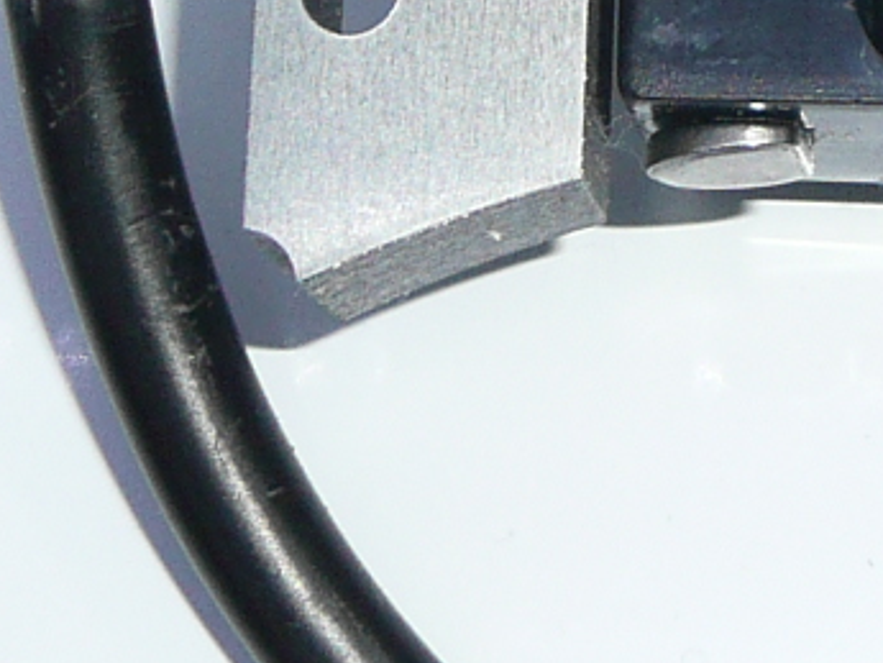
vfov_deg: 8.3
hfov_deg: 11.0
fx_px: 4542
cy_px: -131
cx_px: 983
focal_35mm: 178
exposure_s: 1/30
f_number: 3.5
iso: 100
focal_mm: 5.2
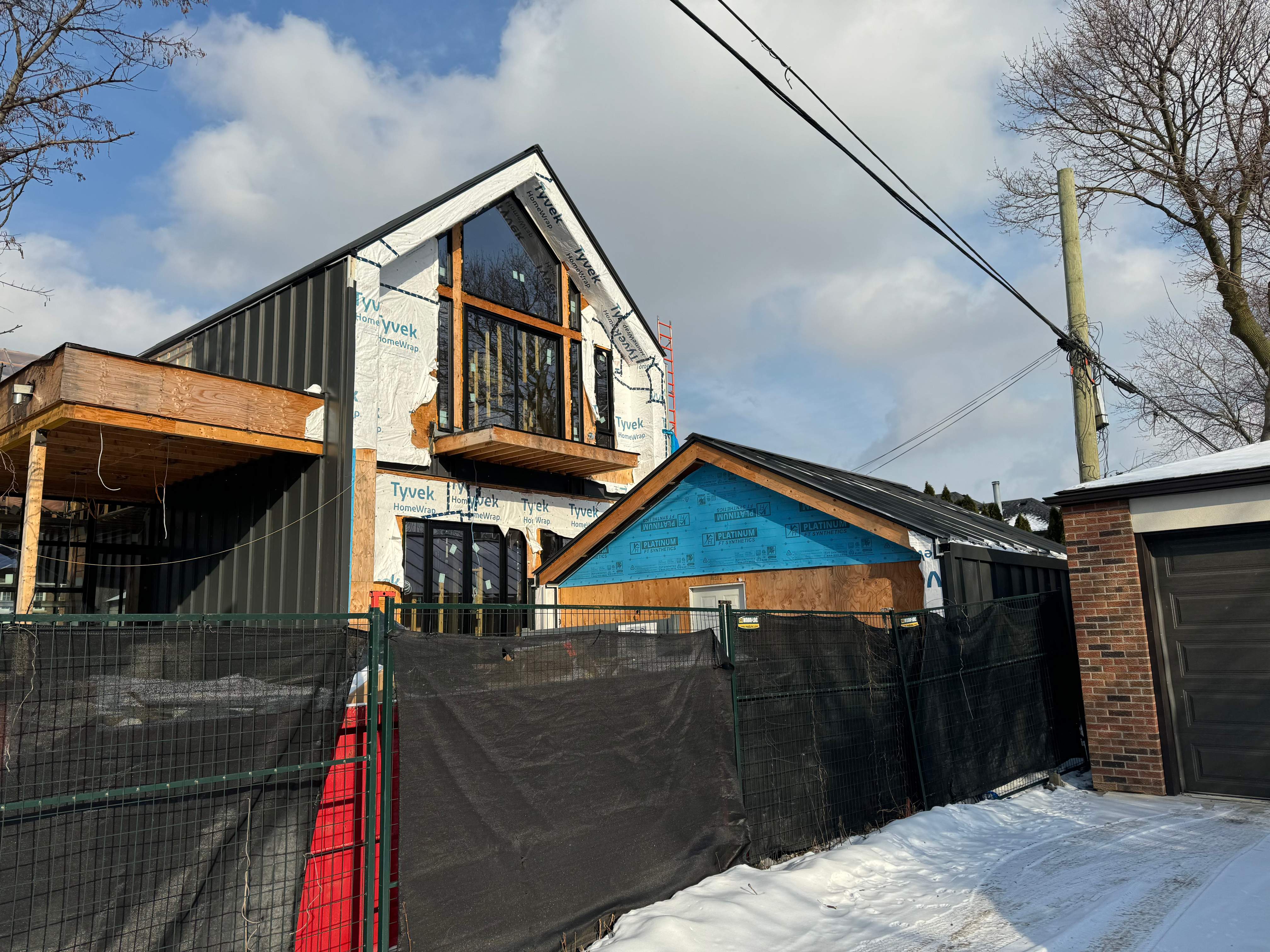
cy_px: 476
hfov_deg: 71.6
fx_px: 881
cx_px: 635
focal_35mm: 24
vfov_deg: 56.8
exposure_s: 1/6410
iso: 80
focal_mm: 6.86
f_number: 1.78
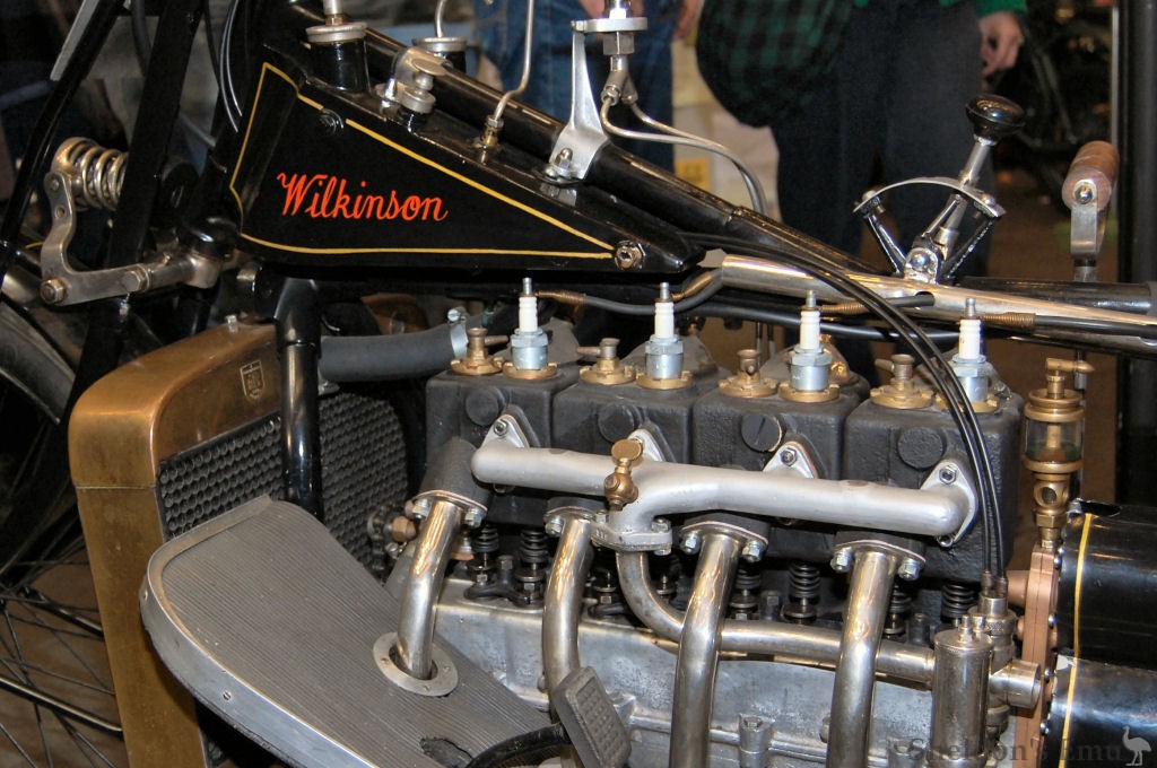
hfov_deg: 49.6
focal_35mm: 39
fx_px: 1252
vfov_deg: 34.1
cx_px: 578
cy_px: 384
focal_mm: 26
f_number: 4
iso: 400
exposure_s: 1/60
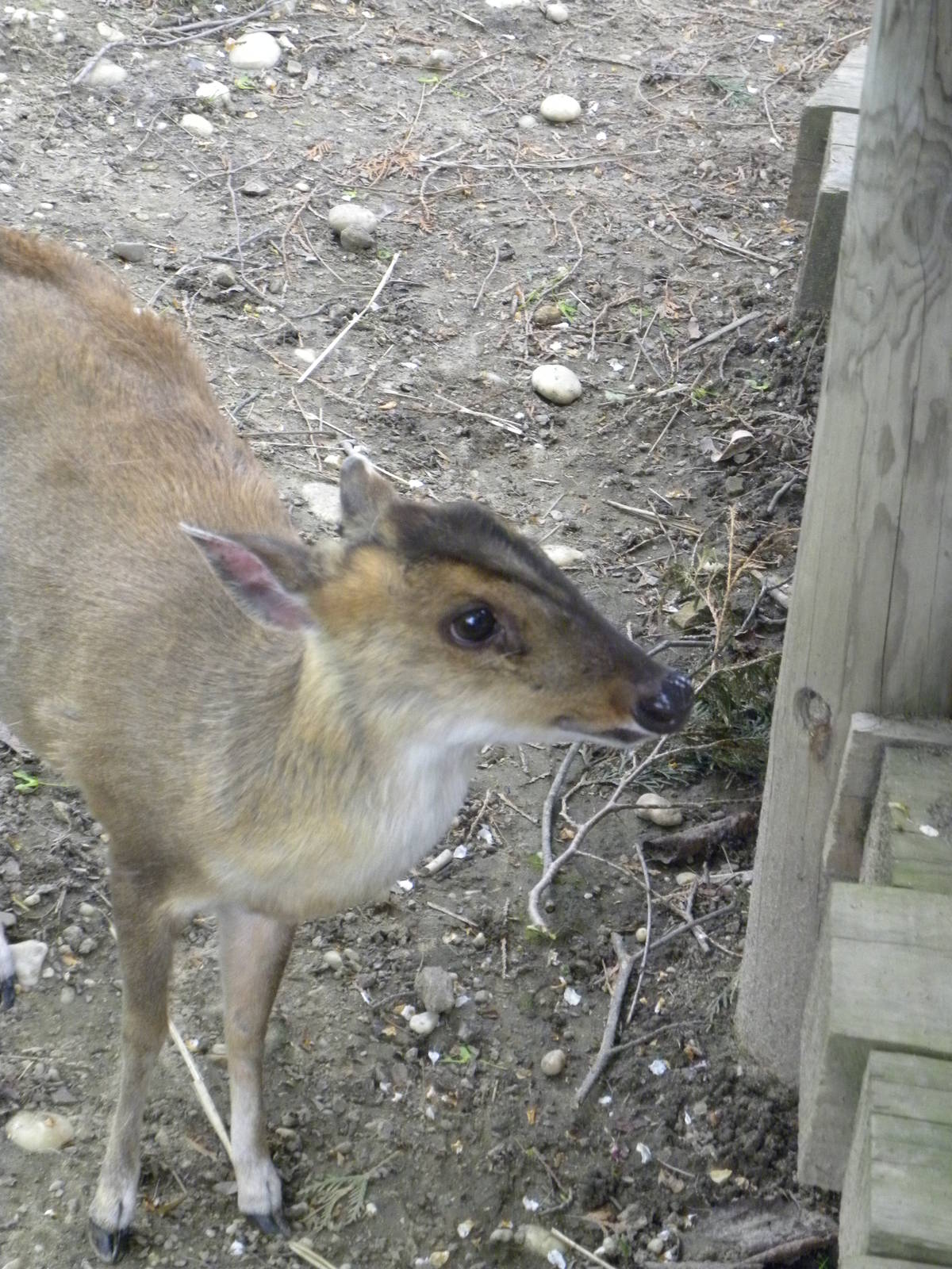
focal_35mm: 105
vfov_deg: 18.7
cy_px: 634
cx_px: 476
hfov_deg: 14.1
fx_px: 3850
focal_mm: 18.8
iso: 400
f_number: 4
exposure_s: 1/57.6
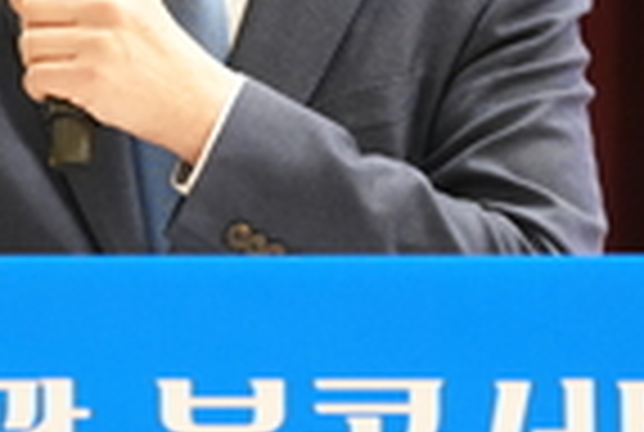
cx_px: 104
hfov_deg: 2.9
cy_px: 153
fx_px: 12745
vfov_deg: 1.9
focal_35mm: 711
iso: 5000
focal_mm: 170
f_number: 2.8
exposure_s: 1/200
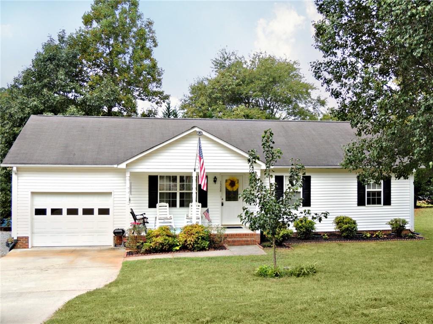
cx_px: 216
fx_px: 438
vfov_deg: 40.7
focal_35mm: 35
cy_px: 162
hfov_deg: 52.6
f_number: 3.3
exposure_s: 1/320
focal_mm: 6.2
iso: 100
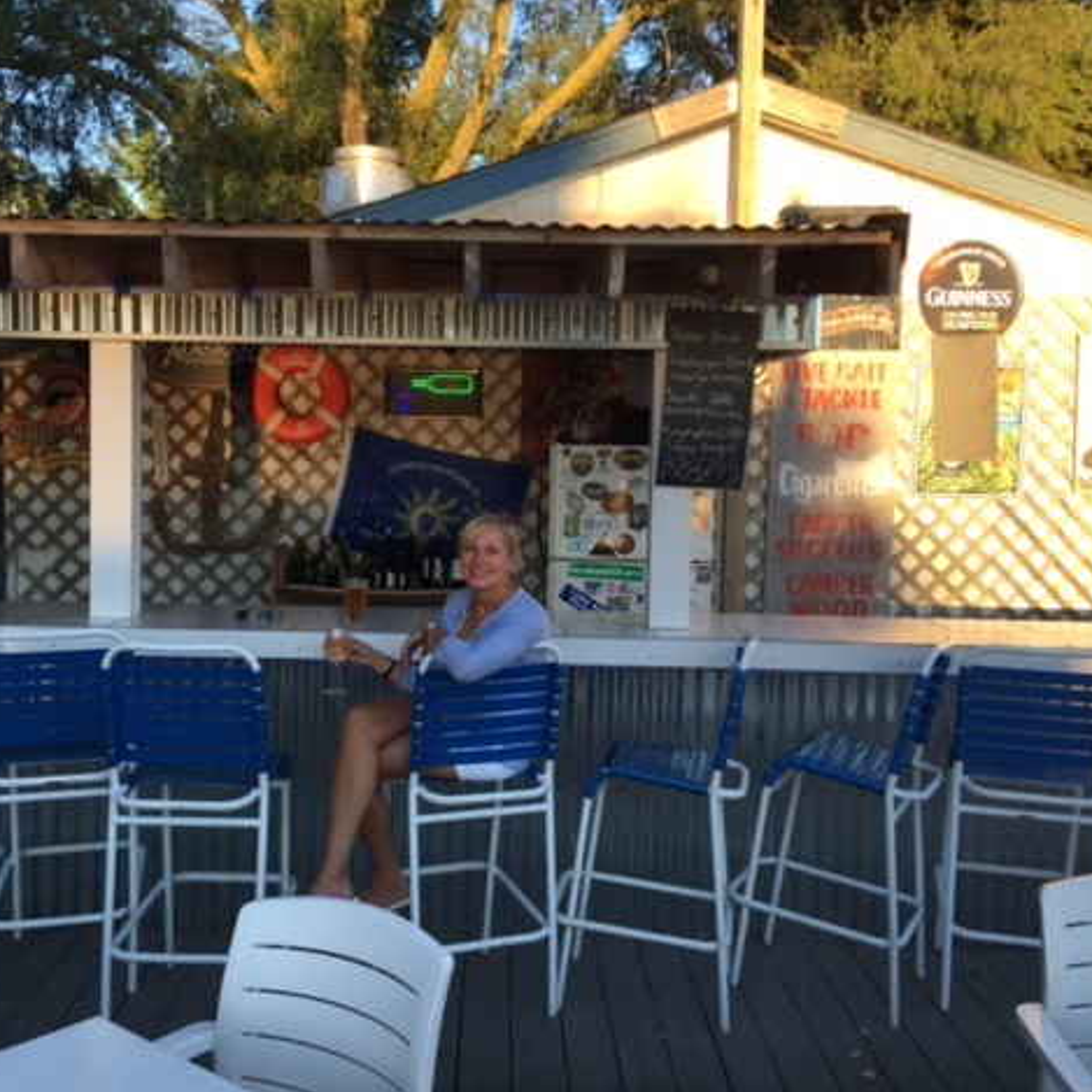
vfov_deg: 47.2
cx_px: 484
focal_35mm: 35
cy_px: 536
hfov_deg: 47.1
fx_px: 1249
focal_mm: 4.15
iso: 25
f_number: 2.2
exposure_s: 1/234
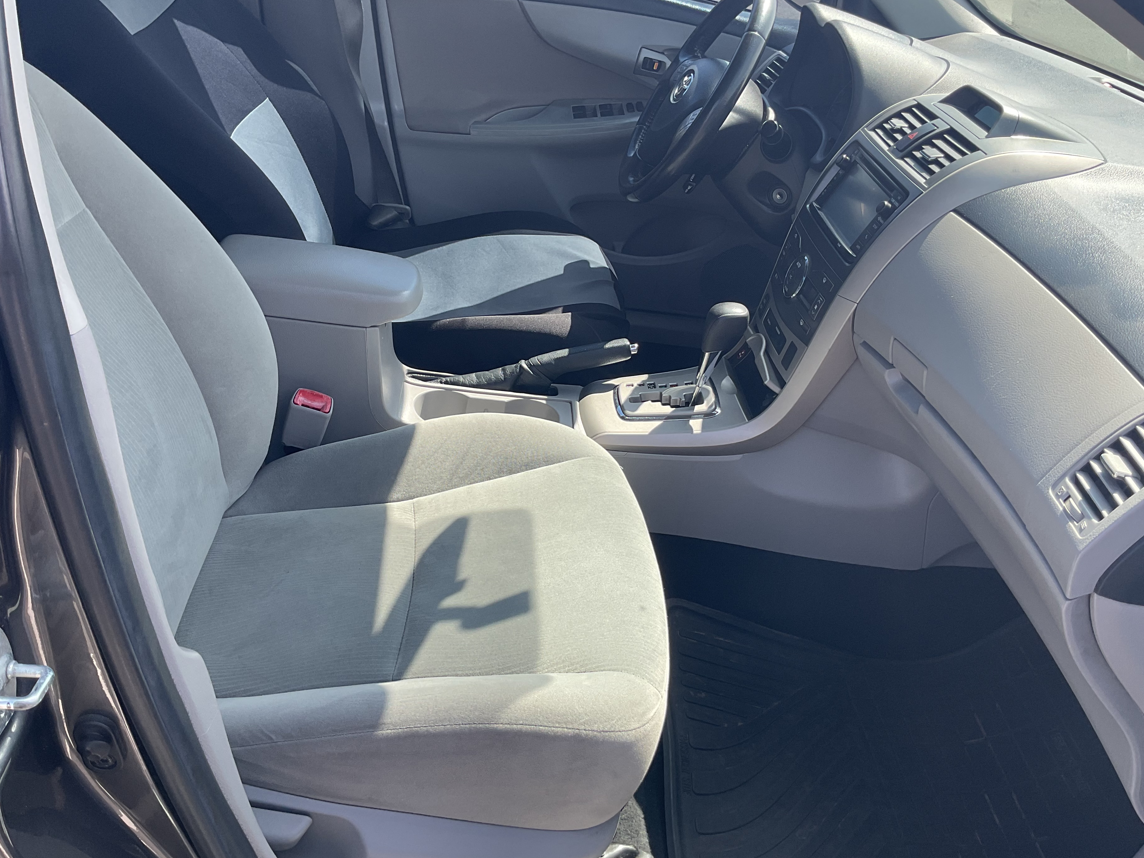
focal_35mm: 32
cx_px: 578
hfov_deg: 56.8
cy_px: 387
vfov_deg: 44.1
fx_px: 1058
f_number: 1.8
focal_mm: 3
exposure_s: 1/338
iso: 16
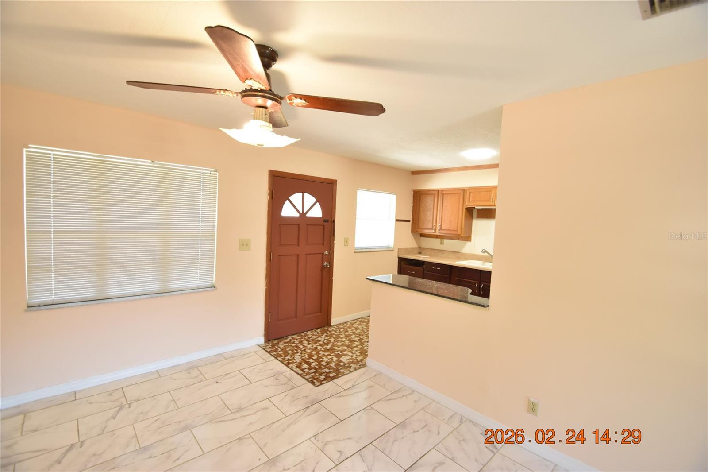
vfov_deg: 77.3
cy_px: 236
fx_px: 295
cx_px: 354
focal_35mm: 15
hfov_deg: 100.4
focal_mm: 10
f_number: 3.5
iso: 800
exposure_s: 1/60
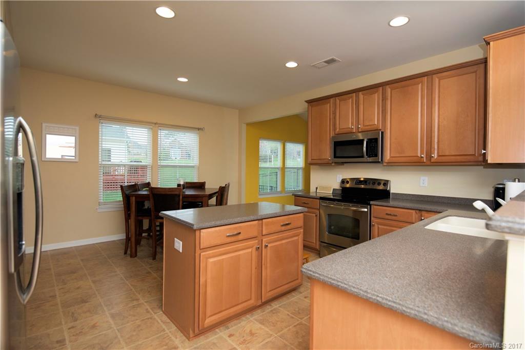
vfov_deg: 67.4
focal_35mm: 18
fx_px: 263
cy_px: 175
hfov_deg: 90.0
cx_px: 262
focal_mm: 18
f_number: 3.5
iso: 800
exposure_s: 1/250
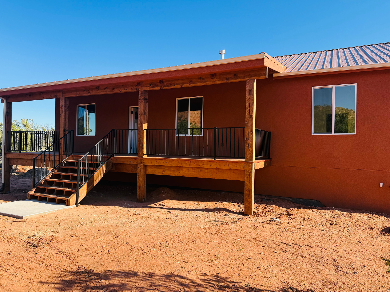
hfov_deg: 71.6
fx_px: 270
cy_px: 146
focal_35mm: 24
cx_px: 195
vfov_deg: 56.8
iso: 80
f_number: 1.78
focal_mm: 6.76
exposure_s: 1/1727
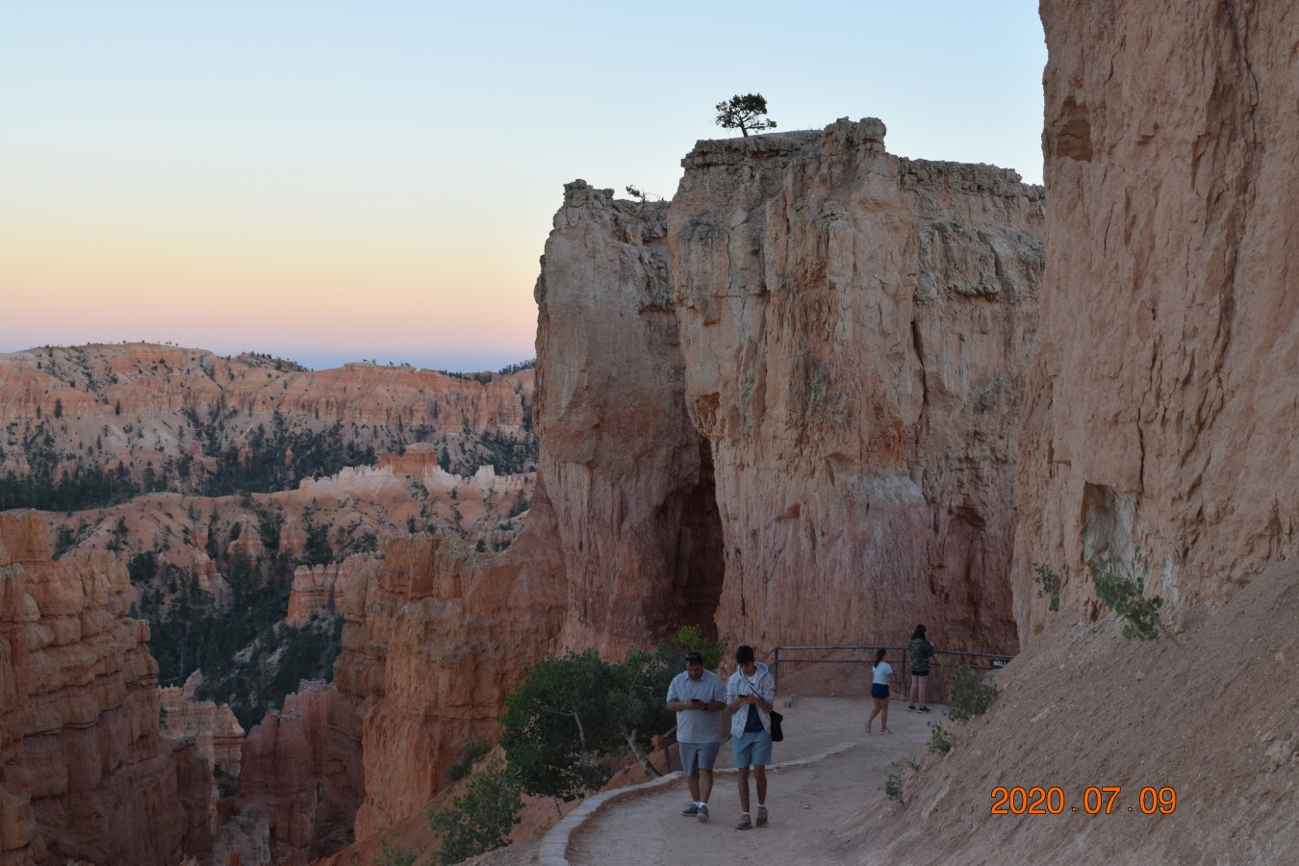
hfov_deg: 37.9
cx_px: 650
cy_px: 433
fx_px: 1894
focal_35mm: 52
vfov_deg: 25.8
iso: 280
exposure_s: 1/60
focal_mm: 35
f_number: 8
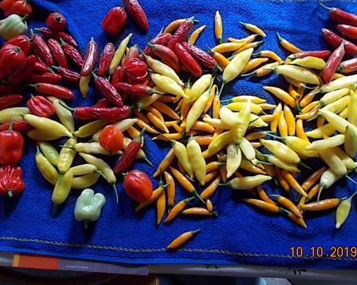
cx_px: 180
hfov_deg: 62.2
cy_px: 139
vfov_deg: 51.5
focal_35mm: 28
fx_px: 296
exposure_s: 1/25
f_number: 3.2
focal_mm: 4.6
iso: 160
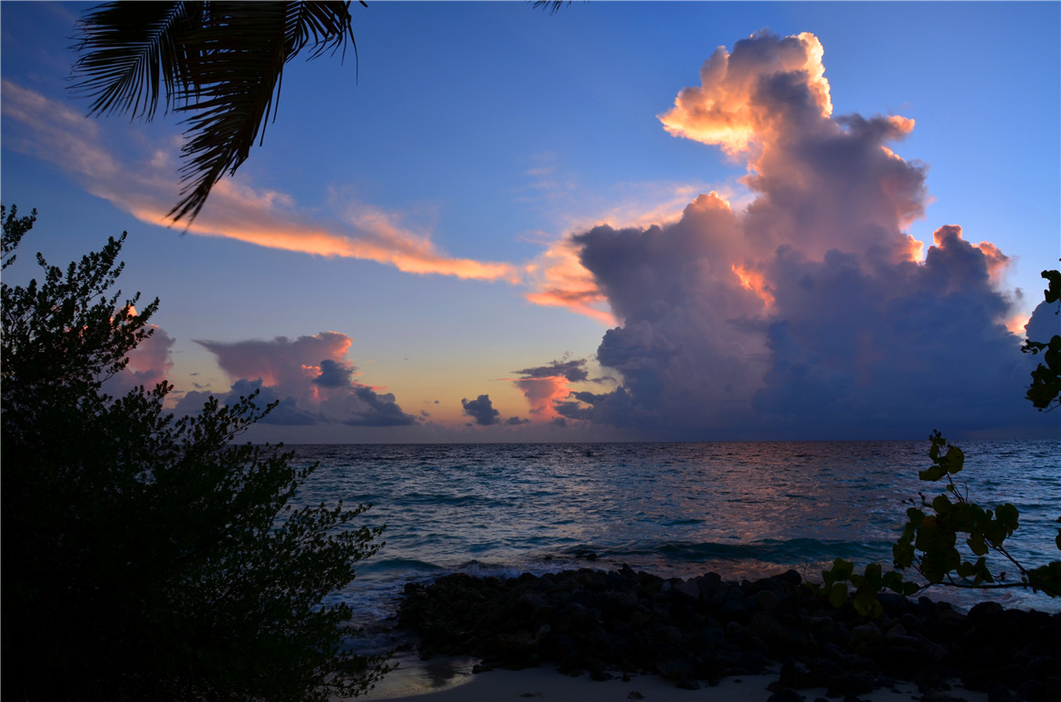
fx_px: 794
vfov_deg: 47.7
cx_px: 530
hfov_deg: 67.5
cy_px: 351
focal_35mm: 27
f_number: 14
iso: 100
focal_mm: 18
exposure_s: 1/13
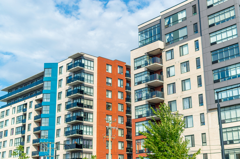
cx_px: 120
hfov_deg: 37.9
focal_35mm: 52
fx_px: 350
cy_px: 80
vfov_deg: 25.7
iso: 100
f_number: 2.5
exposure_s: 1/2000
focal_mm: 35
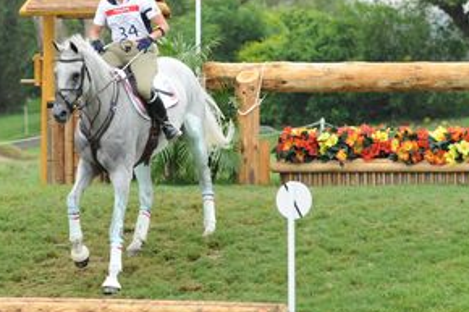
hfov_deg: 4.7
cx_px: 125
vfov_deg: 3.1
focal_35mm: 441
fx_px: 5742
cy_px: 110
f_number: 5.6
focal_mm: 200
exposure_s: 1/500
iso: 500
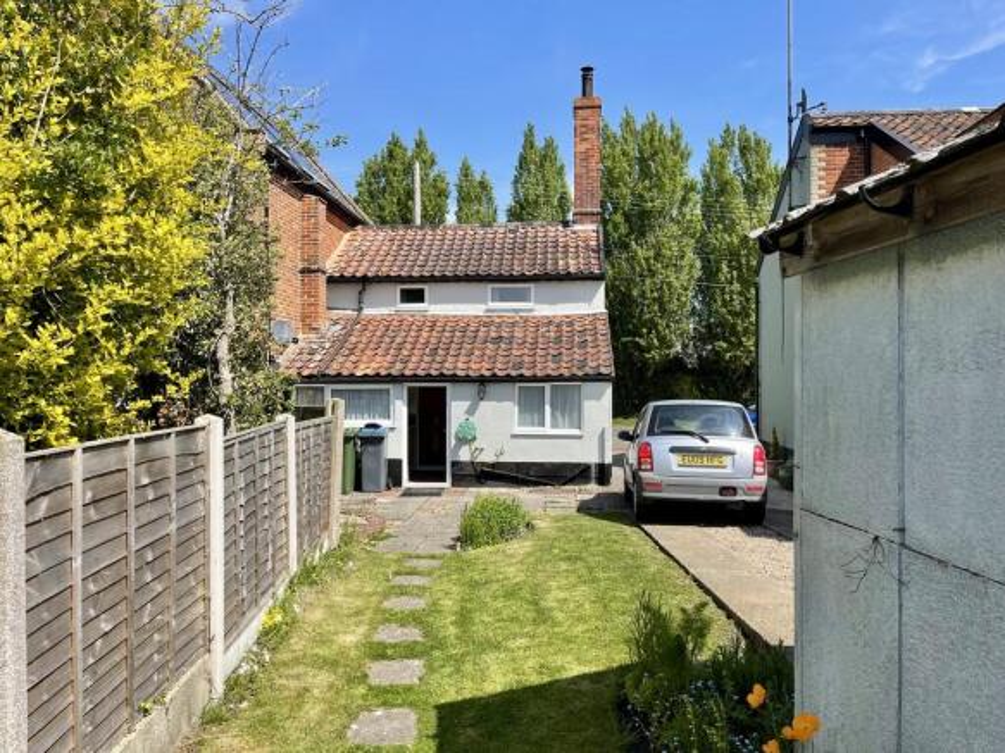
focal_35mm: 25
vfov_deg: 54.9
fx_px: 726
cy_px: 376
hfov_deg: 69.4
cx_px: 502
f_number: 1.6
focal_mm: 5.1
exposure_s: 1/2786
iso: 32
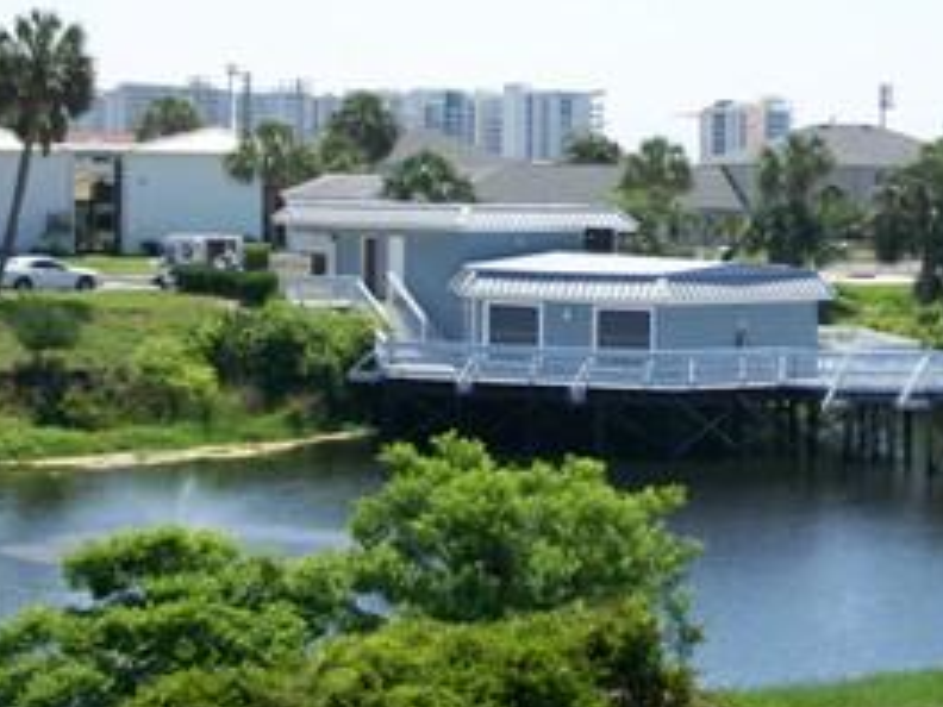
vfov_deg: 14.0
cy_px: 293
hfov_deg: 18.5
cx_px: 675
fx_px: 2888
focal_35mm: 106
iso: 64
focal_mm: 11.6
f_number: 3.8
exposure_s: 1/640
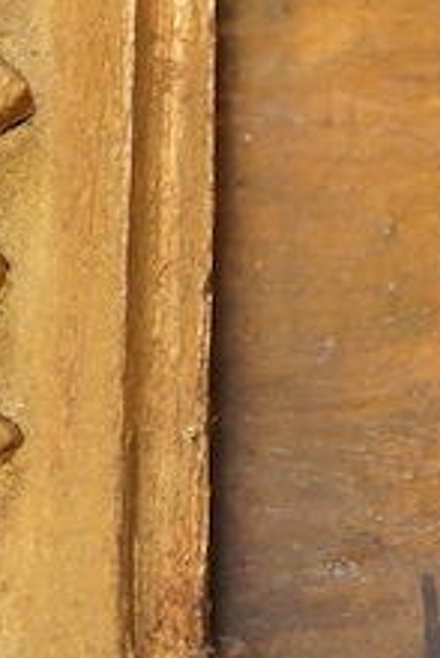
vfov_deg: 8.9
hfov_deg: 5.9
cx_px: 660
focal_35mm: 230
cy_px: 565
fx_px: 4210
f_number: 6.3
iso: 2500
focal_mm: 30
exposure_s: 1/100
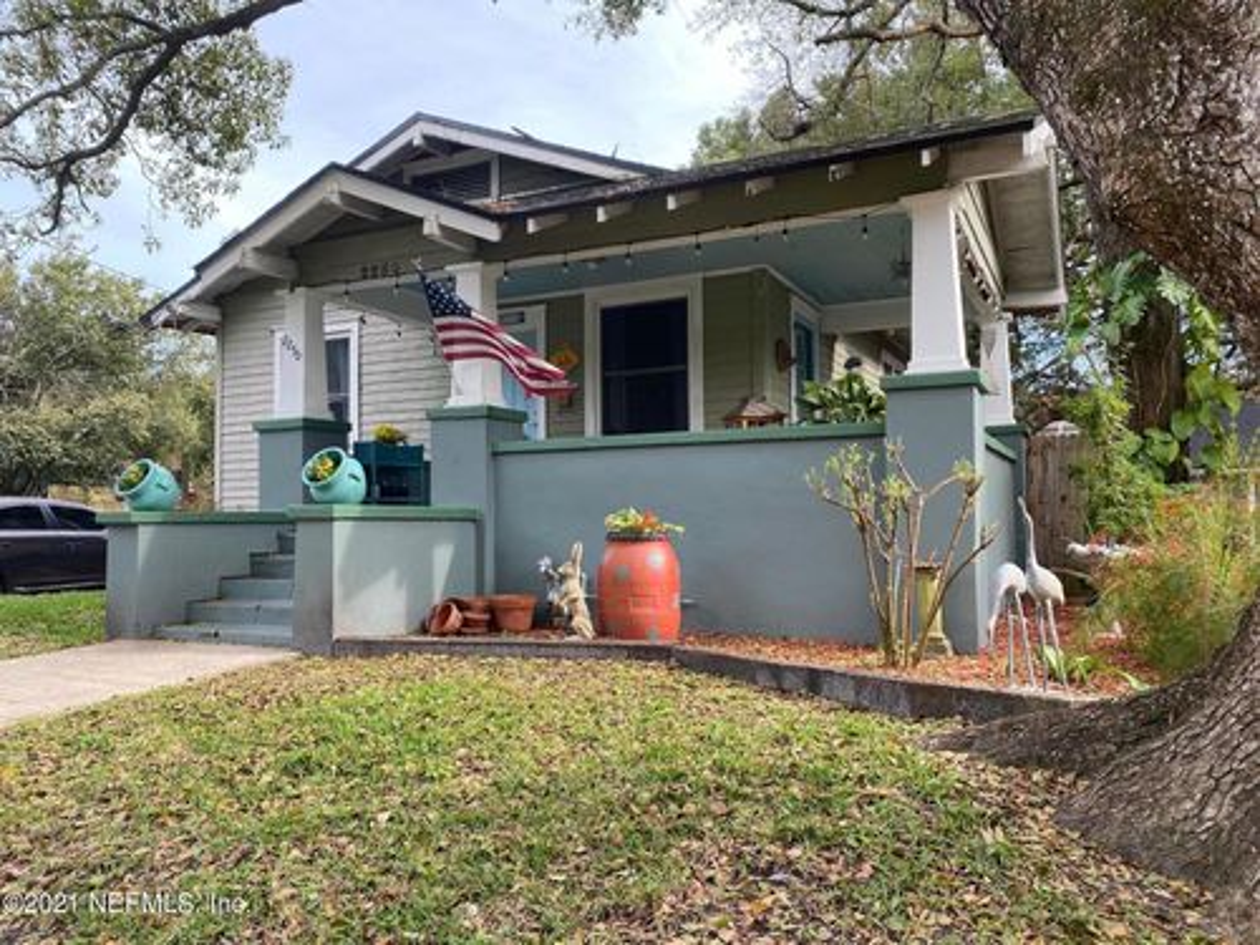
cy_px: 472
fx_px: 946
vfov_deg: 53.1
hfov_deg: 67.3
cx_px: 630
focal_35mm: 26
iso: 32
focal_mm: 4.25
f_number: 1.8
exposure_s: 1/298
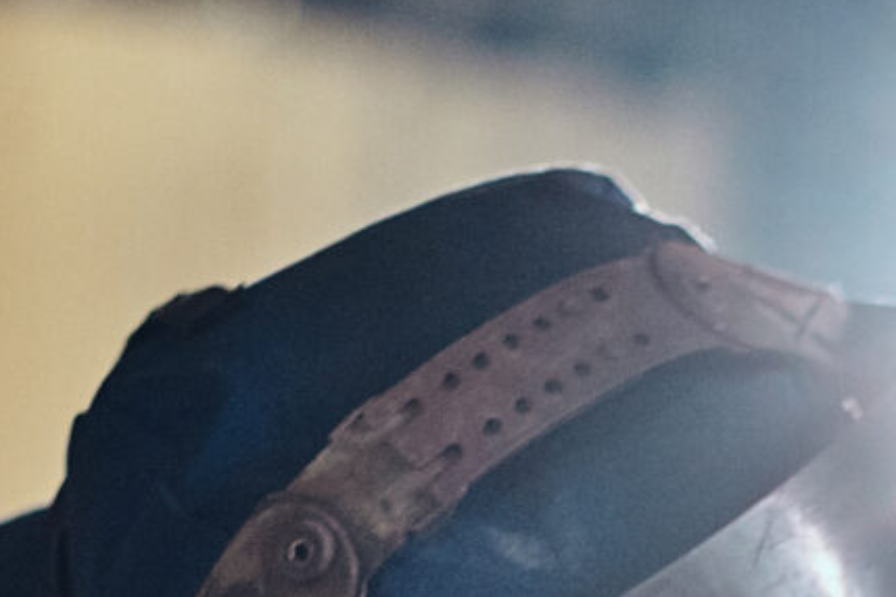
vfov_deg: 2.7
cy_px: 1721
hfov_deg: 4.1
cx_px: 1431
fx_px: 12468
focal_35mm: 501
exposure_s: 1/125
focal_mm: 56
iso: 640
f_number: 2.2
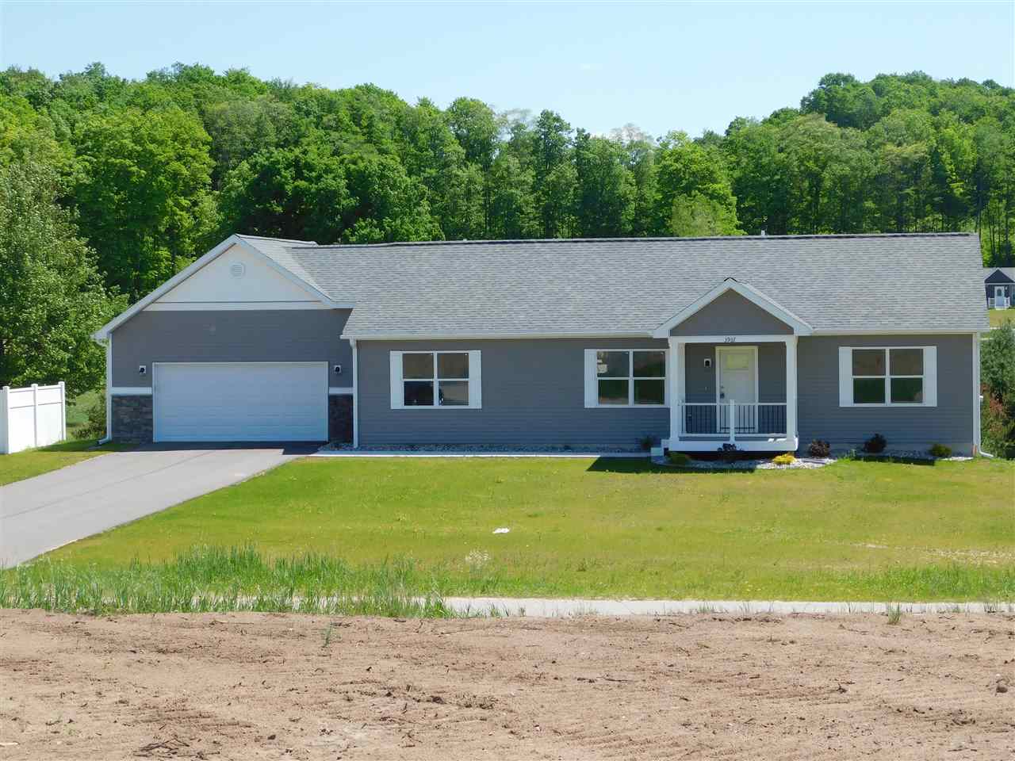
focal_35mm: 71
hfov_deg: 27.4
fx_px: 2082
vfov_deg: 20.7
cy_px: 380
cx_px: 508
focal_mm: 12.6
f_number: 4.3
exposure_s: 1/640
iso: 125
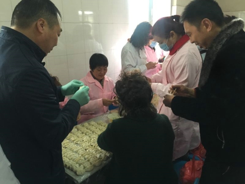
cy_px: 92
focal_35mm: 29
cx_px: 122
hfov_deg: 61.7
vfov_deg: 48.2
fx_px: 205
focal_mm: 4.15
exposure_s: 1/10
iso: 100
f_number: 2.2
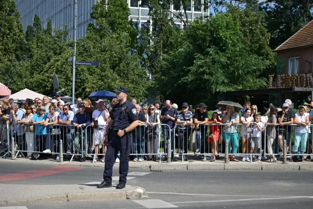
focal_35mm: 70
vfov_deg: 19.5
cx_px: 156
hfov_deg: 28.8
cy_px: 104
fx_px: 609
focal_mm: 70
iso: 200
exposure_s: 1/4000
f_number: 2.8
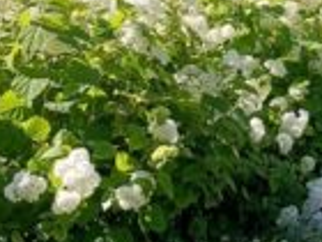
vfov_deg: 8.2
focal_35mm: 176
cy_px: -148
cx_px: 895
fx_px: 1637
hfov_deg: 9.4
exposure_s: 1/637
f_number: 1.8
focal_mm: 5.23
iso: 25
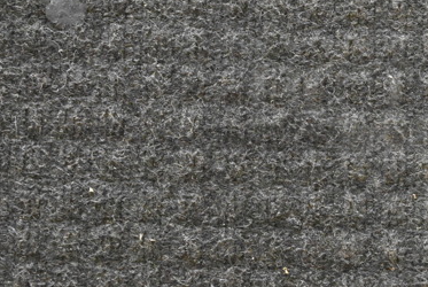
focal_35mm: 135
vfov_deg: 10.2
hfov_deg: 15.1
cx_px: 327
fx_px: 1605
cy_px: 91
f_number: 5.6
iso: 7200
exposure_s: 1/100
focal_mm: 55
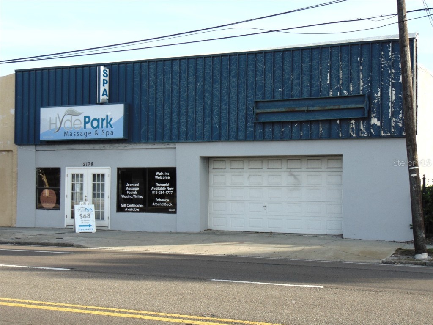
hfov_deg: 32.2
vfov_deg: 24.4
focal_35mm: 60
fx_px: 751
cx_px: 216
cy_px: 162
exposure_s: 1/400
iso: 80
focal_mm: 10.8
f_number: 3.6
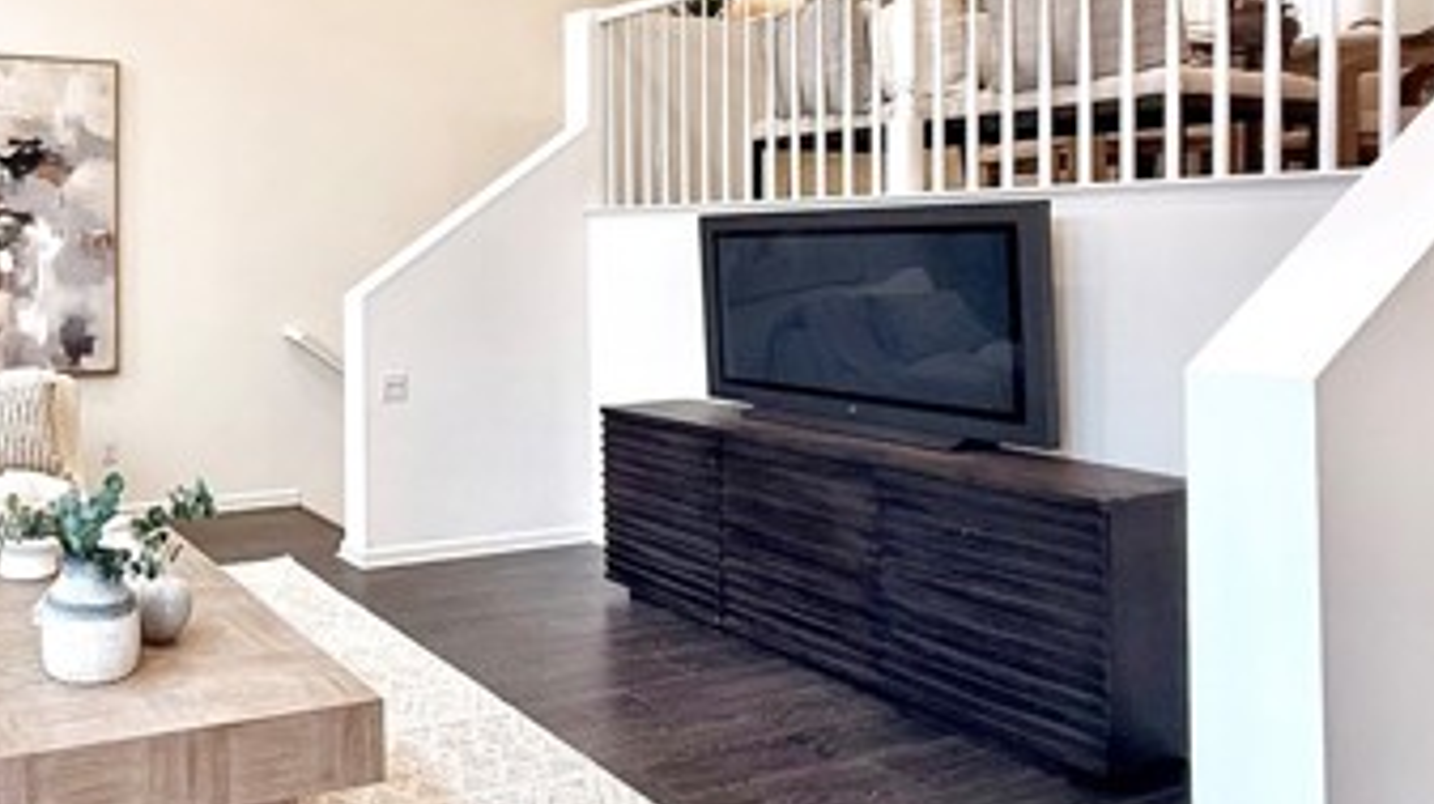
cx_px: 174
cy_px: 247
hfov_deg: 57.8
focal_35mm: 29
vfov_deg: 39.5
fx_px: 1102
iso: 160
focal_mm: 2.22
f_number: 2.2
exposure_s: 1/120
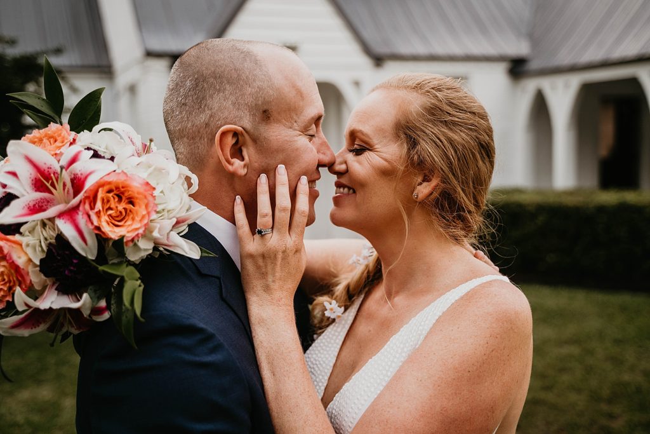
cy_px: 217
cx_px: 325
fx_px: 740
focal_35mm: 41
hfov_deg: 47.4
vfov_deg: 32.6
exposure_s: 1/200
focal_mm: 41
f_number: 2.8
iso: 400
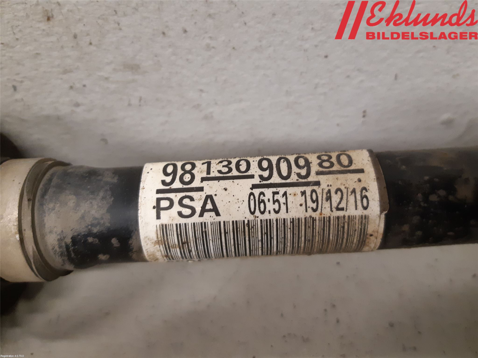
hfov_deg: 67.3
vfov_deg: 53.1
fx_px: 359
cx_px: 239
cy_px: 179
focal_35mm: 26
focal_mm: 3.93
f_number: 1.7
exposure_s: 1/50
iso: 250
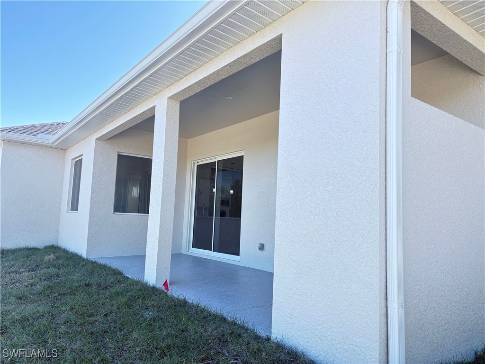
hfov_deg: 67.3
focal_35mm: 26
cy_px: 182
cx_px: 242
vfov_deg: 53.1
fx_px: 364
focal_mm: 5.96
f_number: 1.6
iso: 64
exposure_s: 1/456
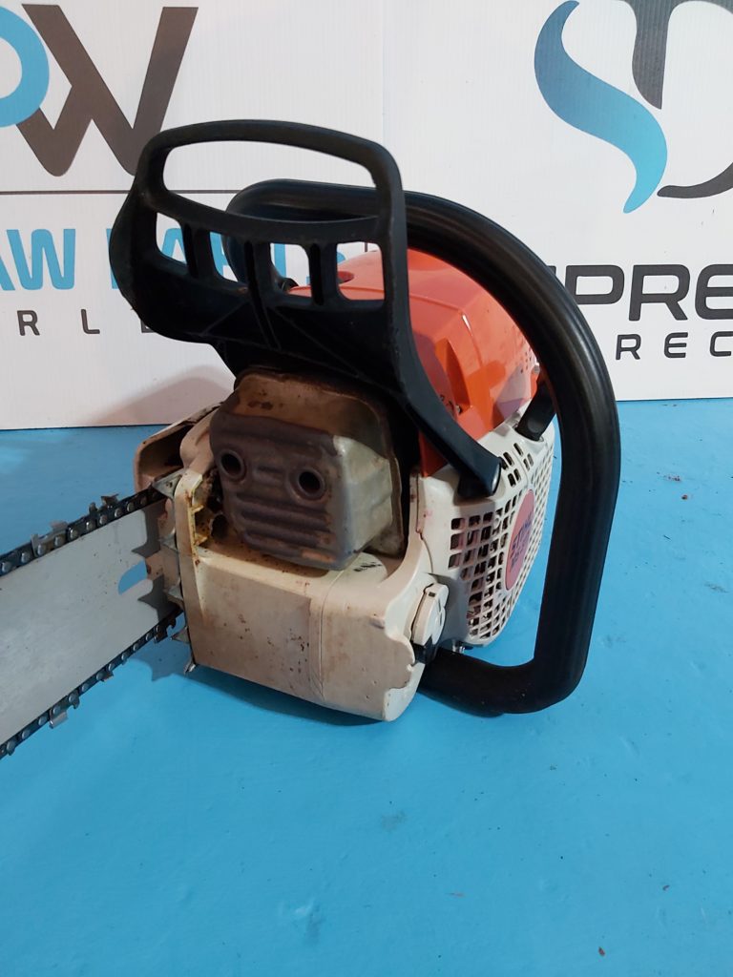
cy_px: 488
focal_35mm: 26
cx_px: 366
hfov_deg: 53.1
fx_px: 734
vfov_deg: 67.3
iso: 800
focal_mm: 3.92
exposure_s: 1/20
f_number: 1.7
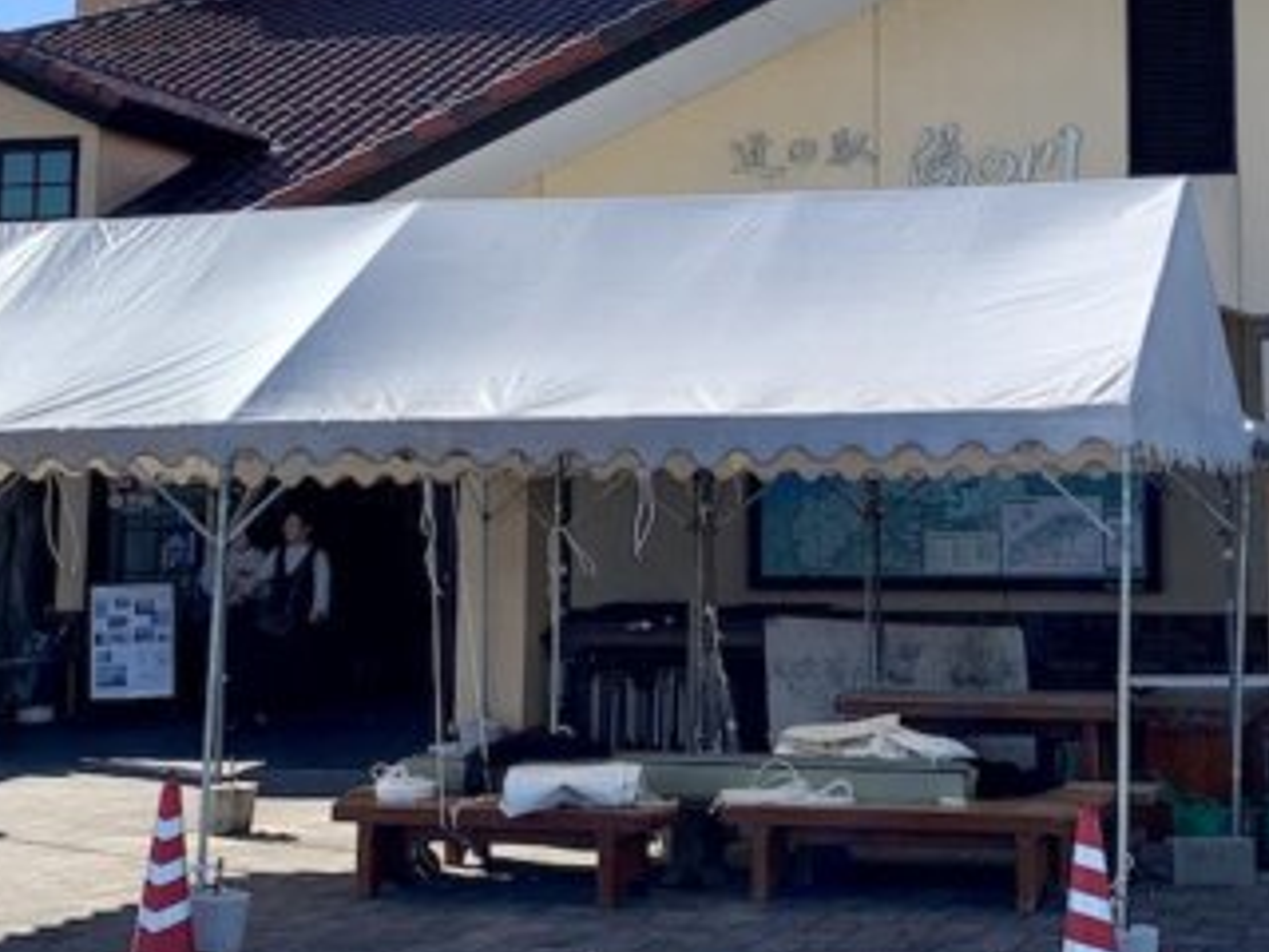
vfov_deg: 21.9
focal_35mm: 65
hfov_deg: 29.8
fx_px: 2383
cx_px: 666
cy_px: 44
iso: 25
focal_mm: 4.25
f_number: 1.8
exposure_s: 1/2481
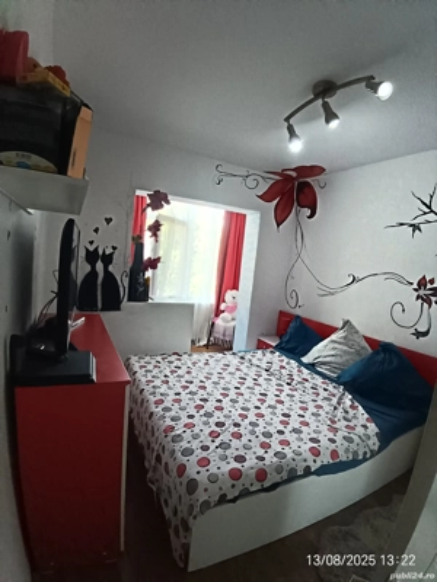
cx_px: 218
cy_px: 291
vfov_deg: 91.0
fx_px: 286
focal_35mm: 17
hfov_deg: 74.7
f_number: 2.2
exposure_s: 1/50
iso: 827
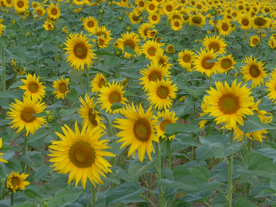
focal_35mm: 117
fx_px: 933
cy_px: 104
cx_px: 138
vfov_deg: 12.7
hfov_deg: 16.8
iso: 100
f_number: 5
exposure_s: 1/80
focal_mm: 22.9
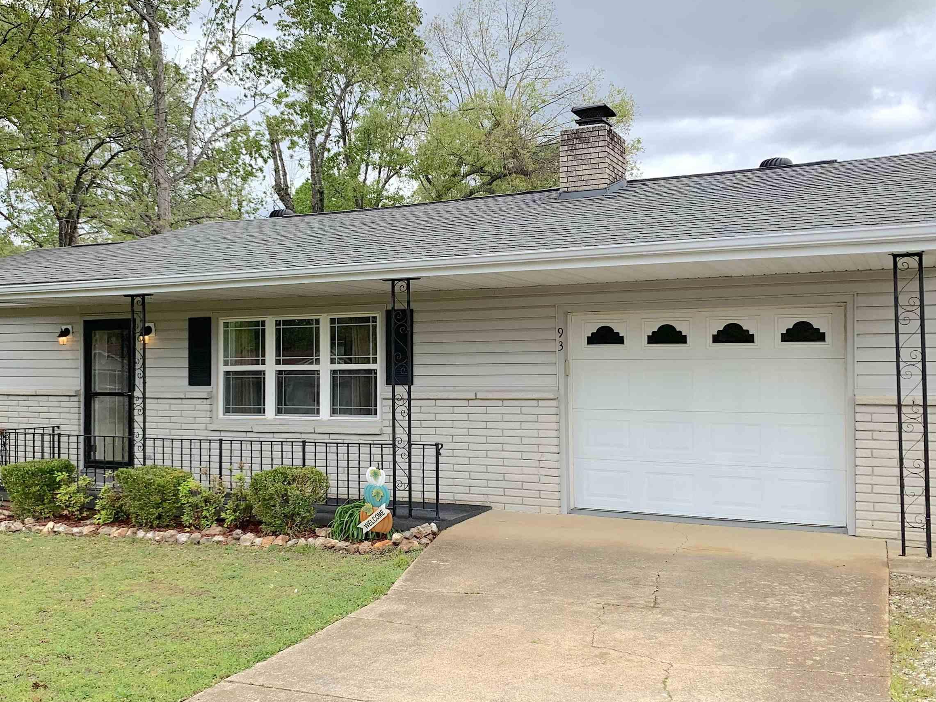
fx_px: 946
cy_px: 356
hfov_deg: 52.5
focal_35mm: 35
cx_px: 413
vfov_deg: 40.7
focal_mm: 4.25
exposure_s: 1/1350
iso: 25
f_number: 1.8
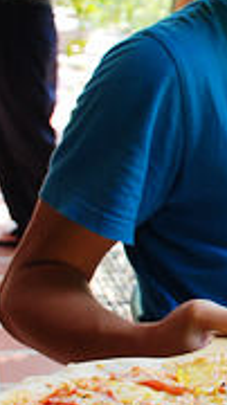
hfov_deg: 9.9
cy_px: 225
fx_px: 1251
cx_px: 379
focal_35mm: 117
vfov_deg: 18.4
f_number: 5.6
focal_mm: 23
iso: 200
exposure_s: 1/125
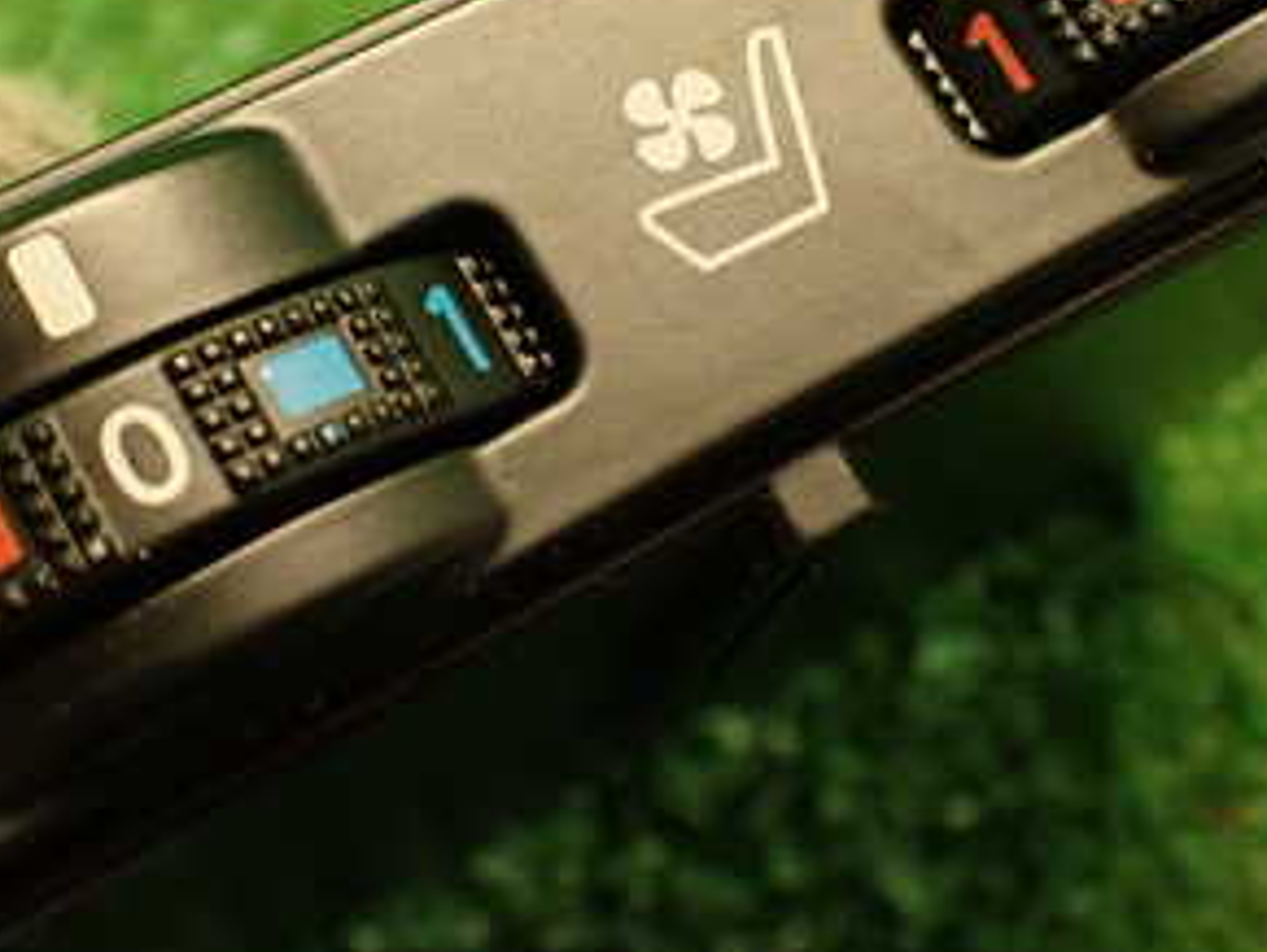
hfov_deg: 31.2
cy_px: 288
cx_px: 612
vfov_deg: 23.5
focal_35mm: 62
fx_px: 2271
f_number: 2.3
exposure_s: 1/30
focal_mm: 5.4
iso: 400
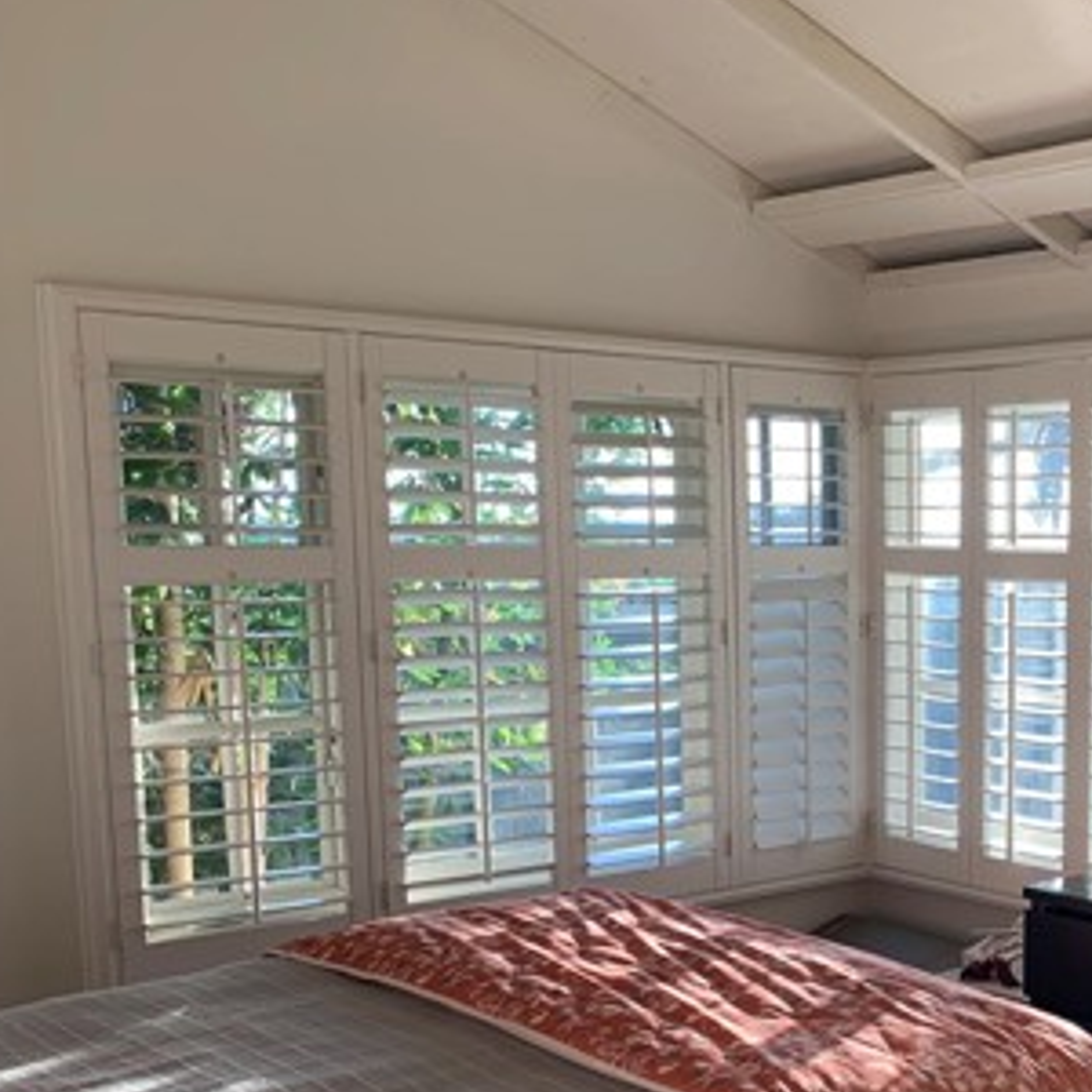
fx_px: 1749
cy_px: 790
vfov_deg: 34.1
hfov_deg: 32.6
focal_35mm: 49
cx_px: 1023
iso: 32
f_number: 1.8
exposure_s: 1/120
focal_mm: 4.25
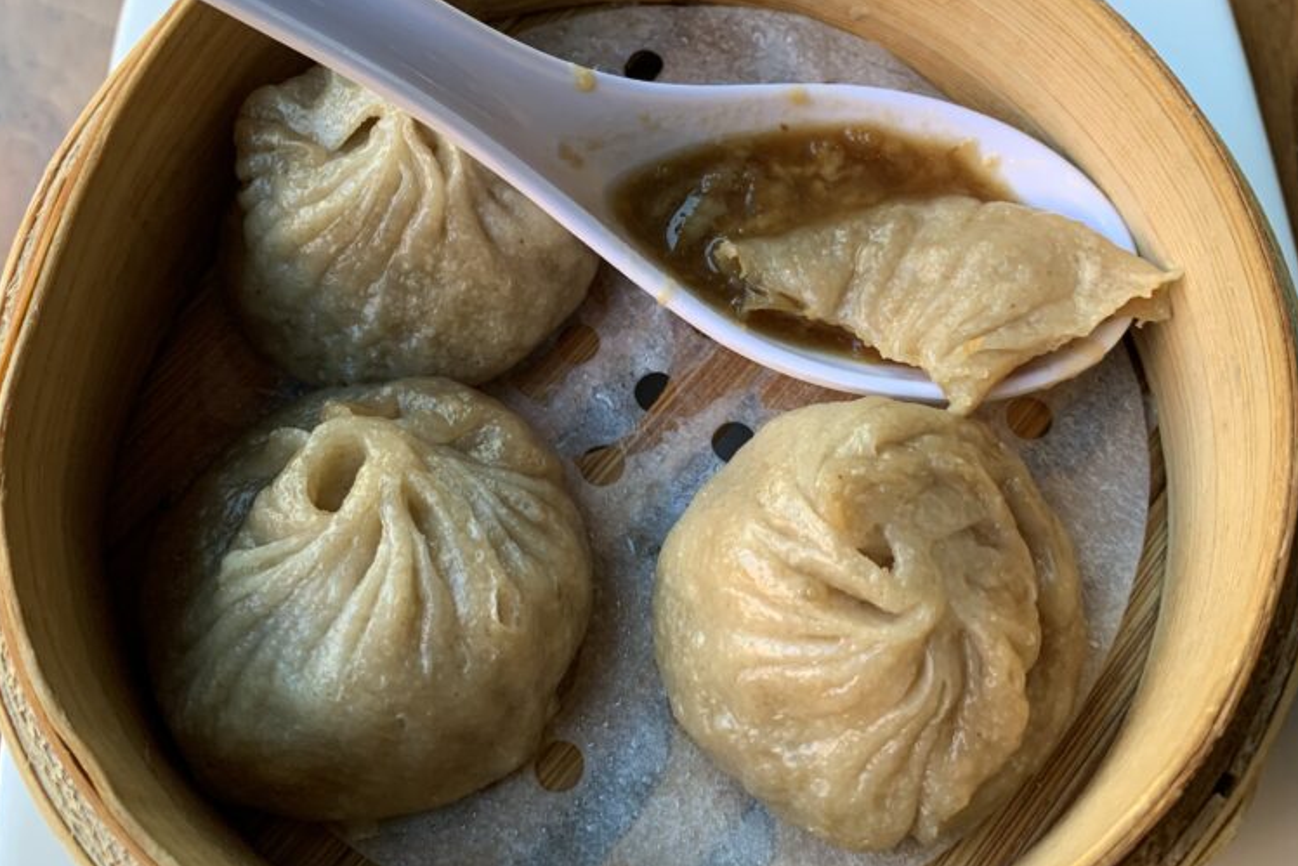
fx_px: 1334
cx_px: 658
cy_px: 299
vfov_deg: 35.6
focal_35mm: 37
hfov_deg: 51.9
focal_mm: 4.25
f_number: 1.8
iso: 100
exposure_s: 1/62
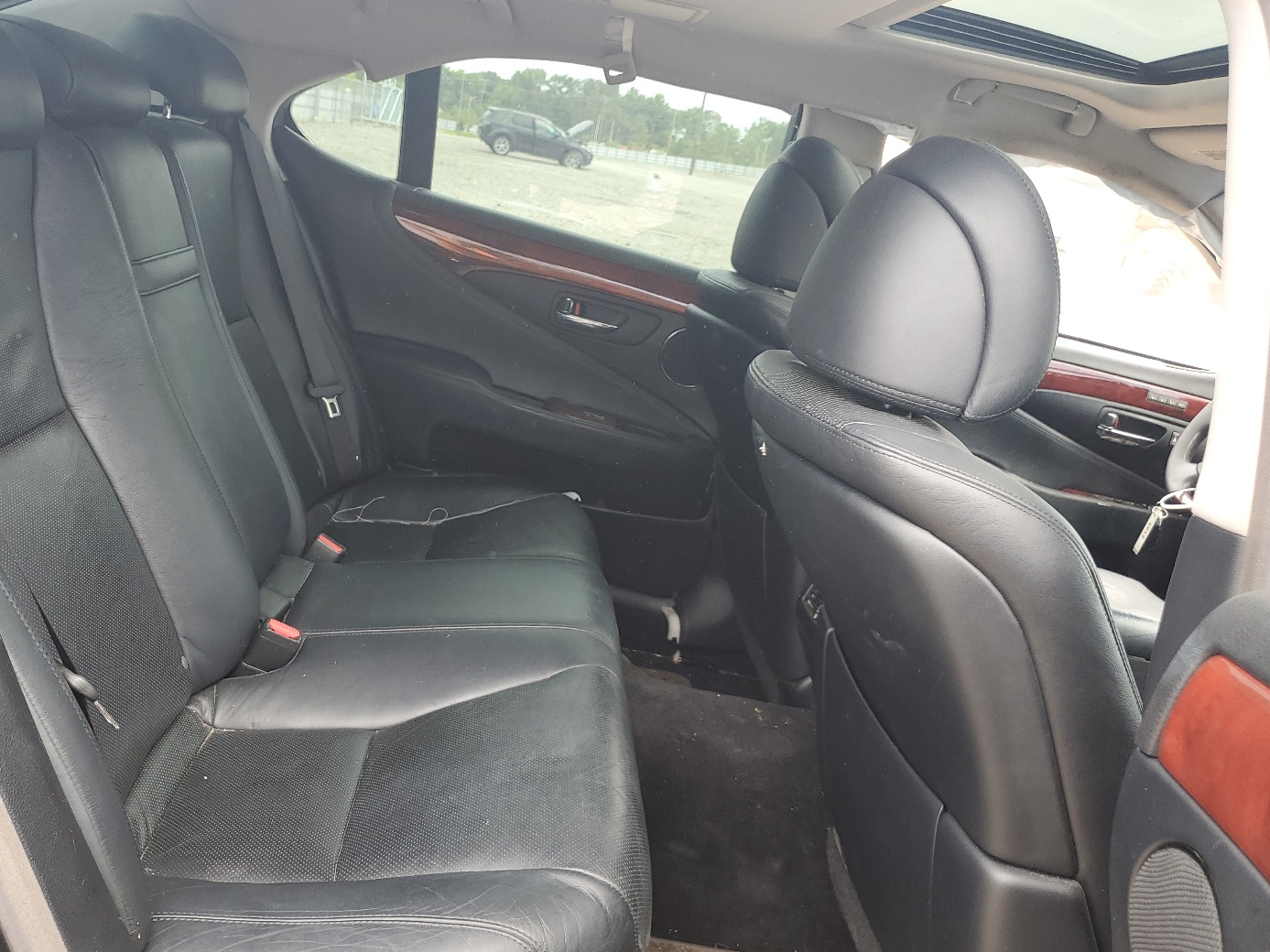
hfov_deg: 59.7
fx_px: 1101
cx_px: 539
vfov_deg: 46.8
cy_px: 496
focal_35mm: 30
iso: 50
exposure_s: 1/167
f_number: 1.5
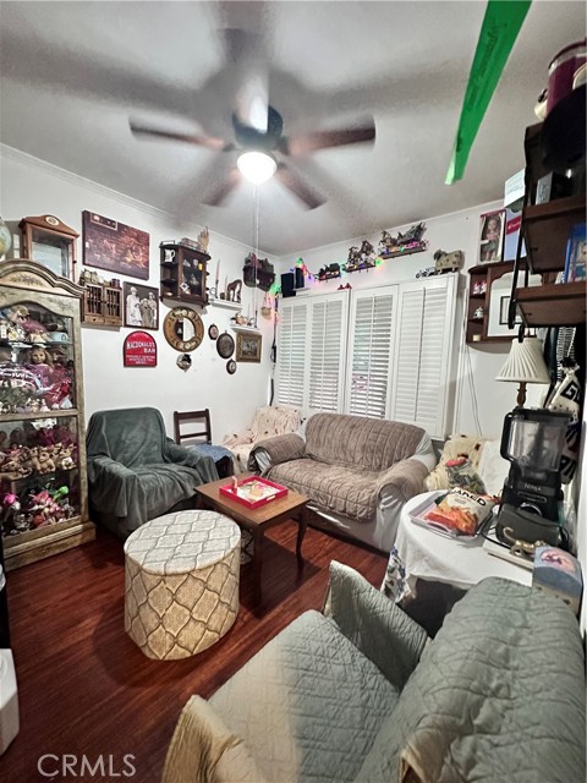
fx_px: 317
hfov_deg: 85.7
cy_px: 392
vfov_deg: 102.1
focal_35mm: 14
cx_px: 294
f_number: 2.2
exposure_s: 1/60
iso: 1250
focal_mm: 2.22
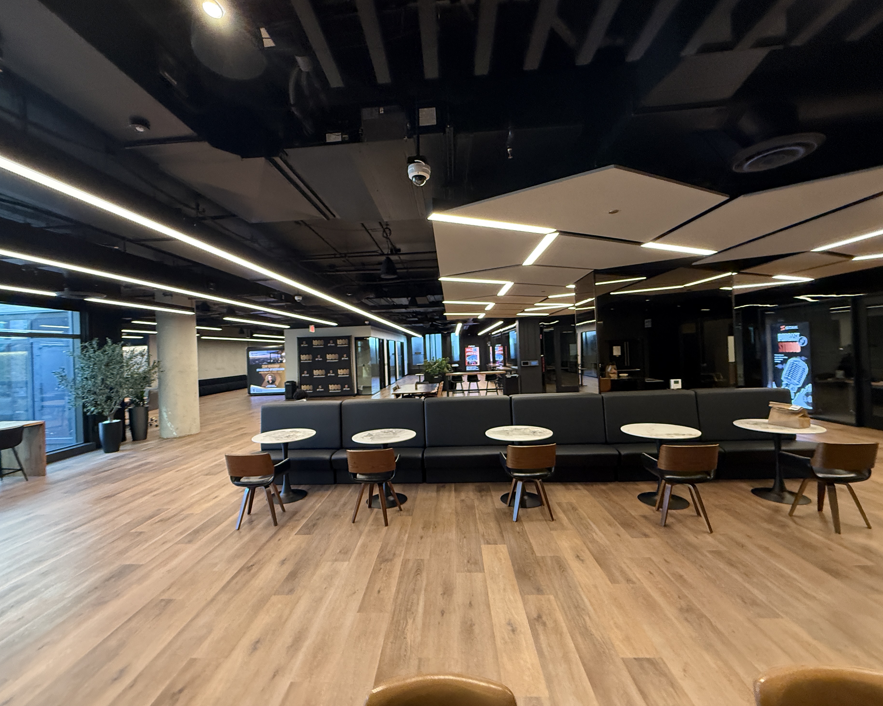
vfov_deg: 84.0
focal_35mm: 15
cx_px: 428
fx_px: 392
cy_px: 348
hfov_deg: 96.8
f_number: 2.2
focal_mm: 2.22
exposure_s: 1/60
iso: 400
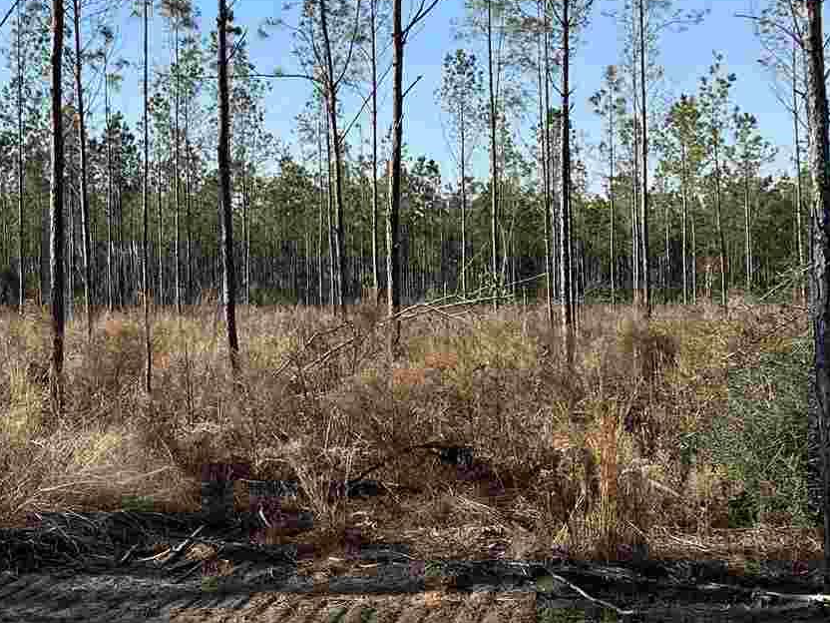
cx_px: 265
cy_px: 320
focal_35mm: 64
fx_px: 1535
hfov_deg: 30.0
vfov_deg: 22.9
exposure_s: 1/2404
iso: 50
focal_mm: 5.7
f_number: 1.5
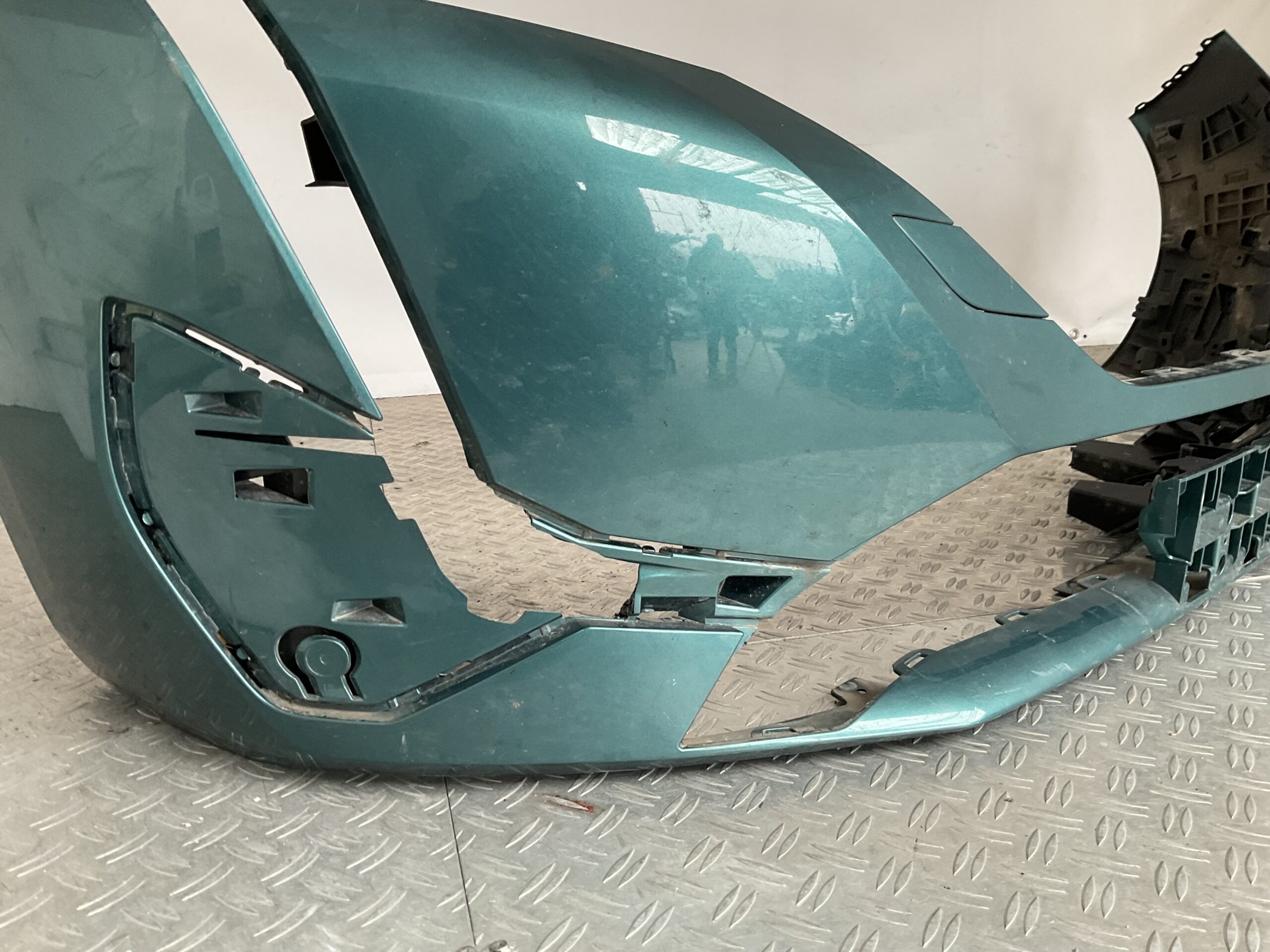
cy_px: 476
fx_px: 1064
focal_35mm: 29
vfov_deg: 48.2
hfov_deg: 61.7
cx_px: 635
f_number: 1.8
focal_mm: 3
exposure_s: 1/50
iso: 64
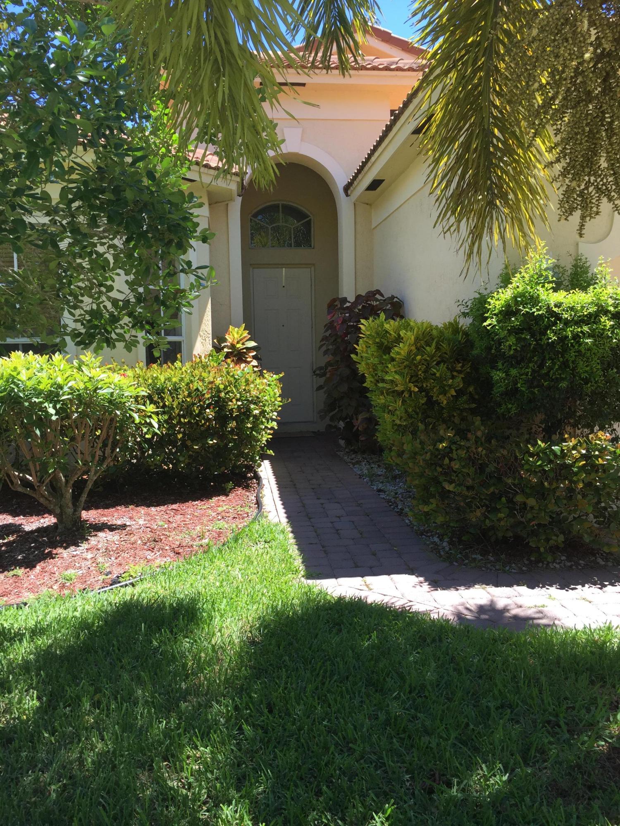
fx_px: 693
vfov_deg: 61.7
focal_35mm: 29
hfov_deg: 48.2
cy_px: 413
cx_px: 310
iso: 32
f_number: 2.2
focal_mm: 4.15
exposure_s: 1/476
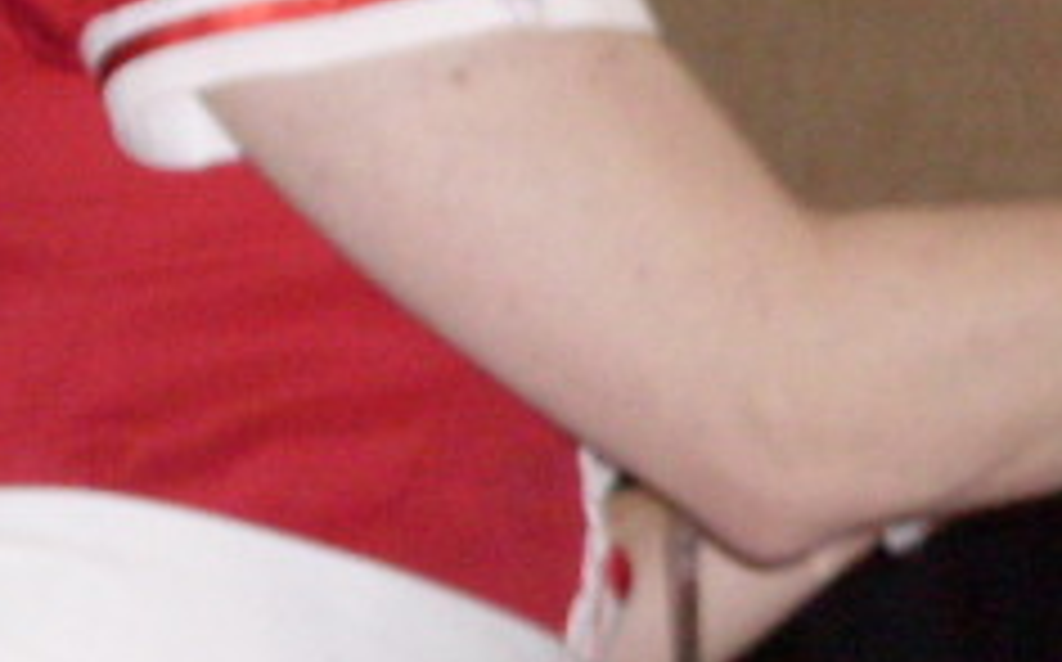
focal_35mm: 327
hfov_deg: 6.4
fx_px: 9455
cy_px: 95
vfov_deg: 4.0
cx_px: 1431
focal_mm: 11.7
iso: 200
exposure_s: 1/45
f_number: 3.7
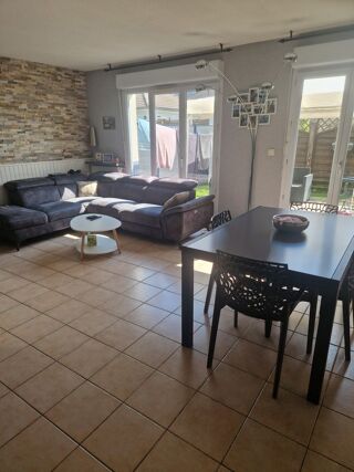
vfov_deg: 73.9
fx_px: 314
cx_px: 177
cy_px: 236
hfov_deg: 58.9
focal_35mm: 23
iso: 50
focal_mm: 5.4
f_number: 1.8
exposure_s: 1/286
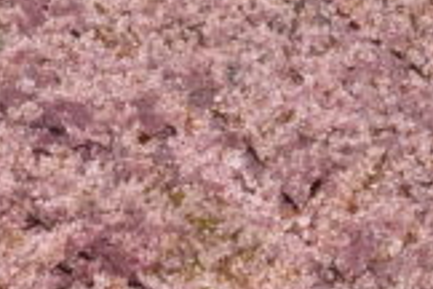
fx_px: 6326
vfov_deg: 2.6
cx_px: -243
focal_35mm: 526
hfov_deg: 3.9
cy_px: 379
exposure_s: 1/320
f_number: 20
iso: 800
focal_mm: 55
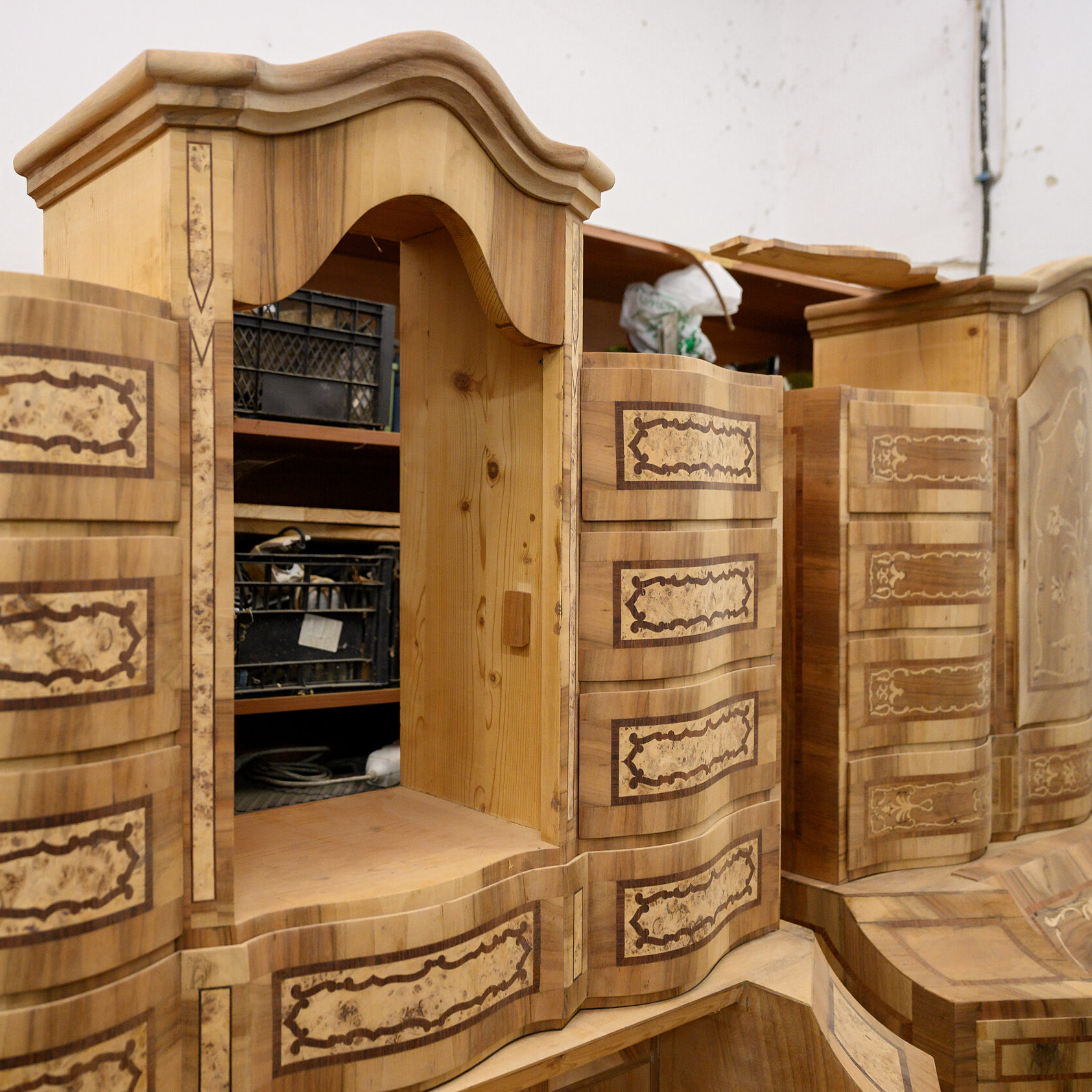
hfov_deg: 51.8
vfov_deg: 52.5
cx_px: 386
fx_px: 1106
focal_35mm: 31
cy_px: 542
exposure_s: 1/80
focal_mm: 24
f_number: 3.2
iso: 1600
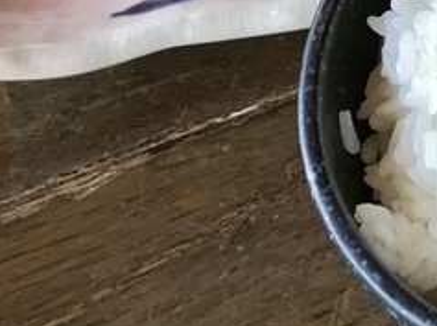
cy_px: -295
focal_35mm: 142
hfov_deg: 12.3
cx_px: 868
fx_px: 1790
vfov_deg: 9.8
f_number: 1.8
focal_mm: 3.99
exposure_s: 1/100
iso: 40
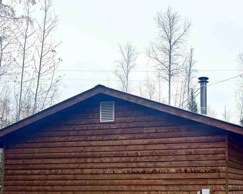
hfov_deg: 34.2
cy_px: 165
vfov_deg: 27.8
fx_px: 381
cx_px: 197
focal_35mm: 53
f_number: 1.78
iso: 80
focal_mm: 6.76
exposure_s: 1/1139
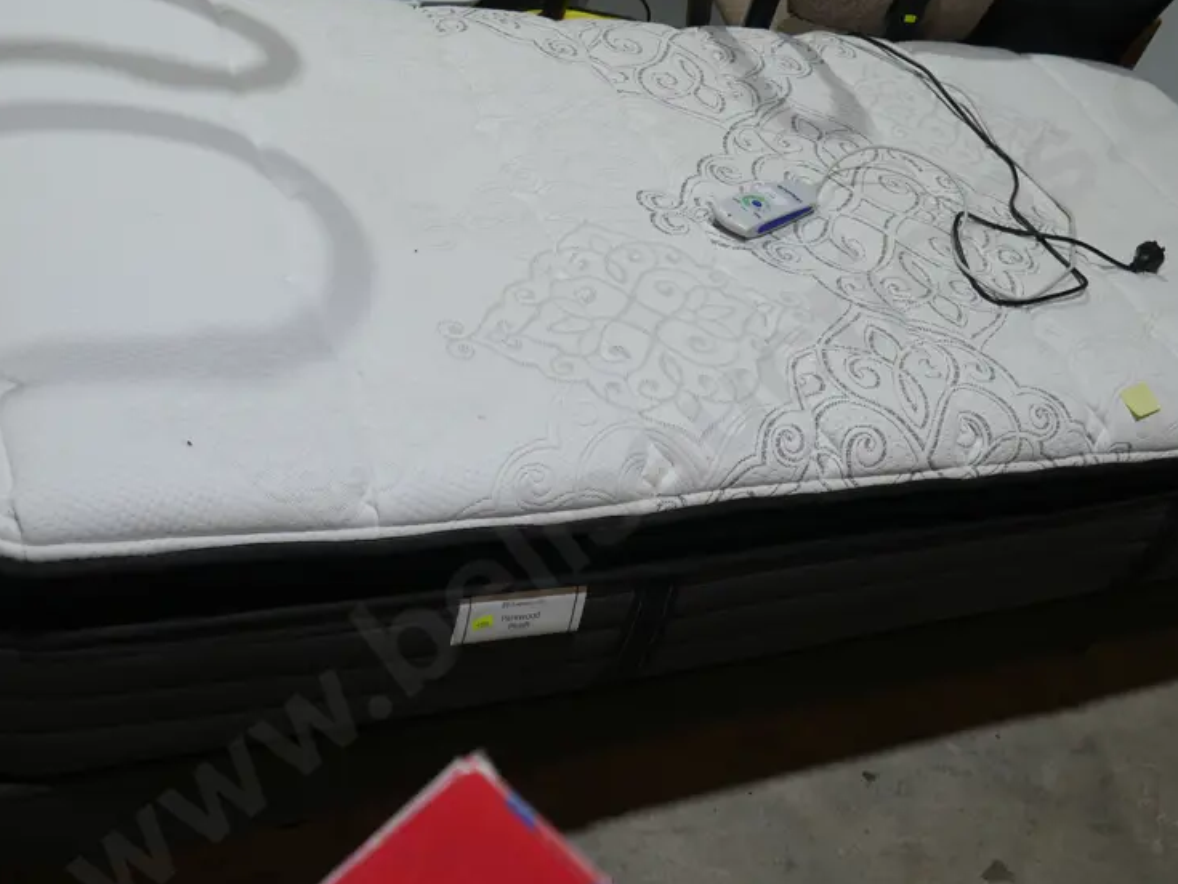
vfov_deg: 36.8
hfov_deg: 47.4
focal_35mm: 39
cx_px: 739
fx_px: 1328
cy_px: 404
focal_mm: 14
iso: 200
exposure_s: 1/160
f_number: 4.5
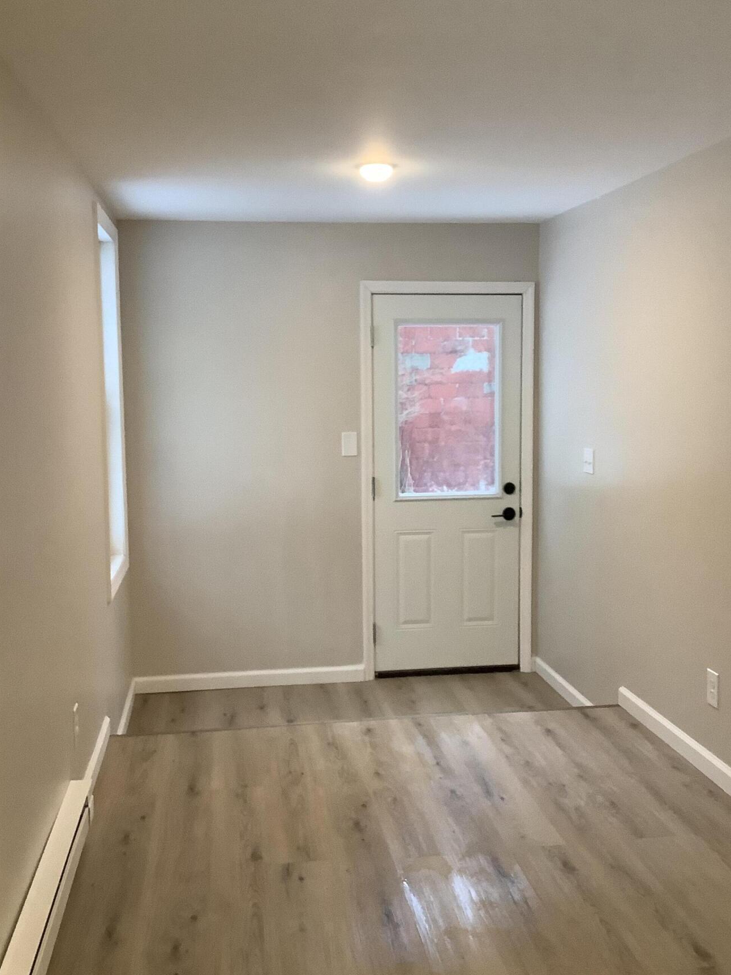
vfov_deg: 51.3
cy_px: 494
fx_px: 1013
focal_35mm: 36
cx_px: 377
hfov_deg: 39.7
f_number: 2.4
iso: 250
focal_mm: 3.3
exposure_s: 1/60
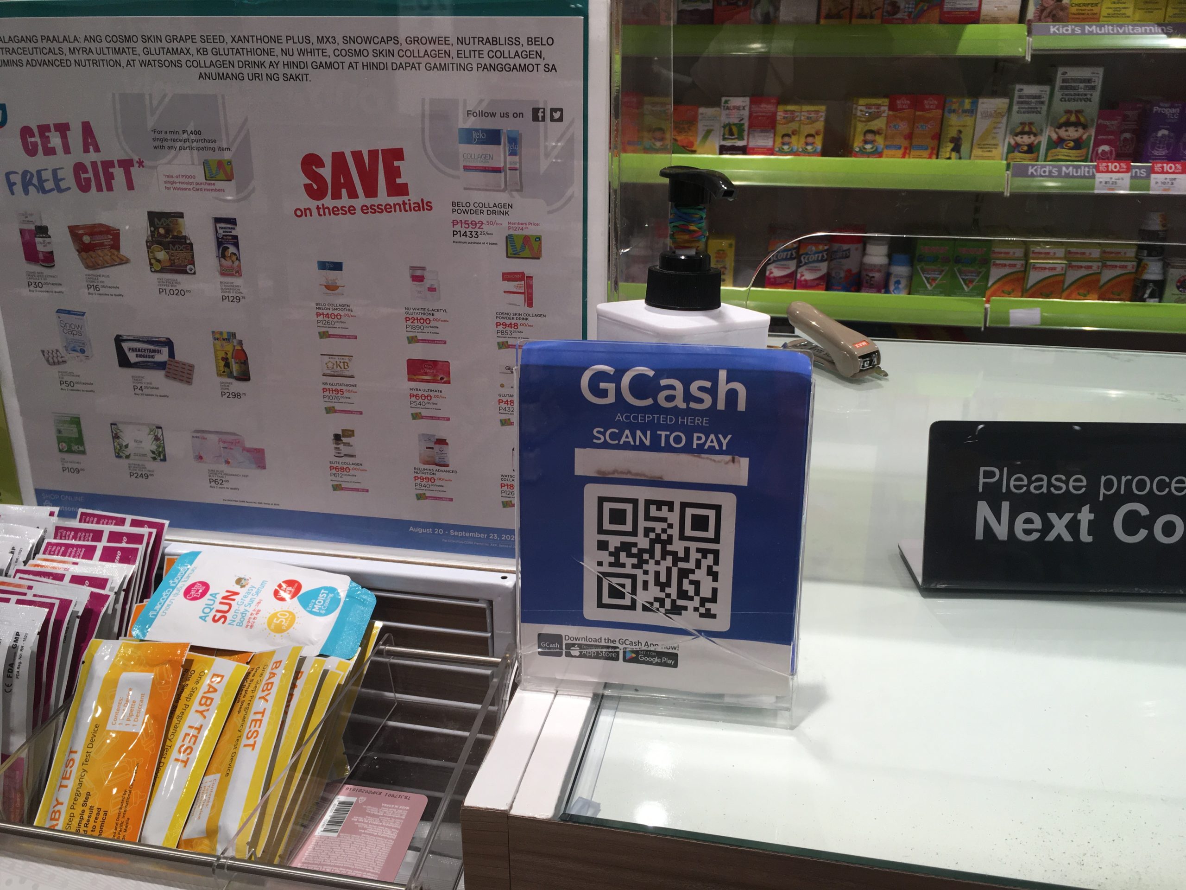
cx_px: 593
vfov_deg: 48.2
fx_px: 994
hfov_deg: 61.7
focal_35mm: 29
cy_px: 445
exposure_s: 1/120
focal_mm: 4.15
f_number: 2.2
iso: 32
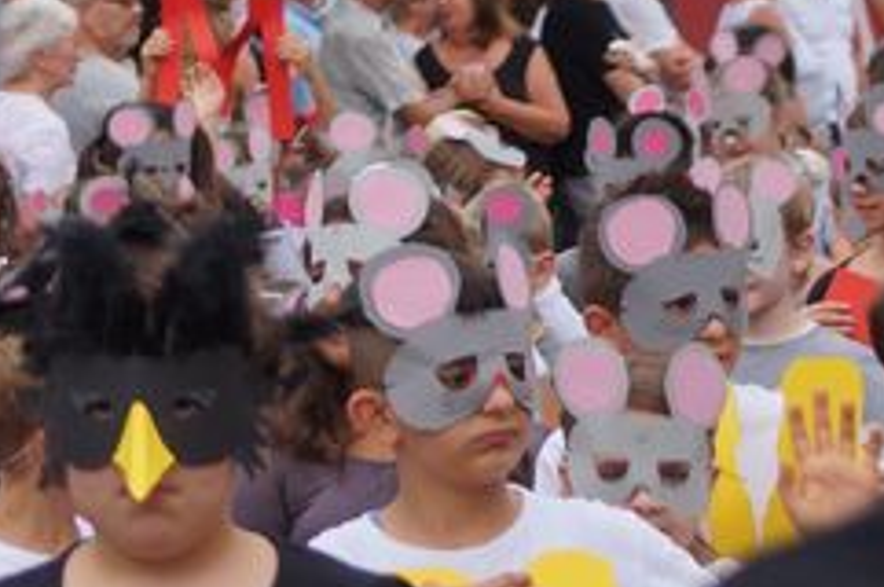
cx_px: -543
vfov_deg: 3.9
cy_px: 167
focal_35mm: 351
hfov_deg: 5.8
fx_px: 8610
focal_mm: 55
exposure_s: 1/250
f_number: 5
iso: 100
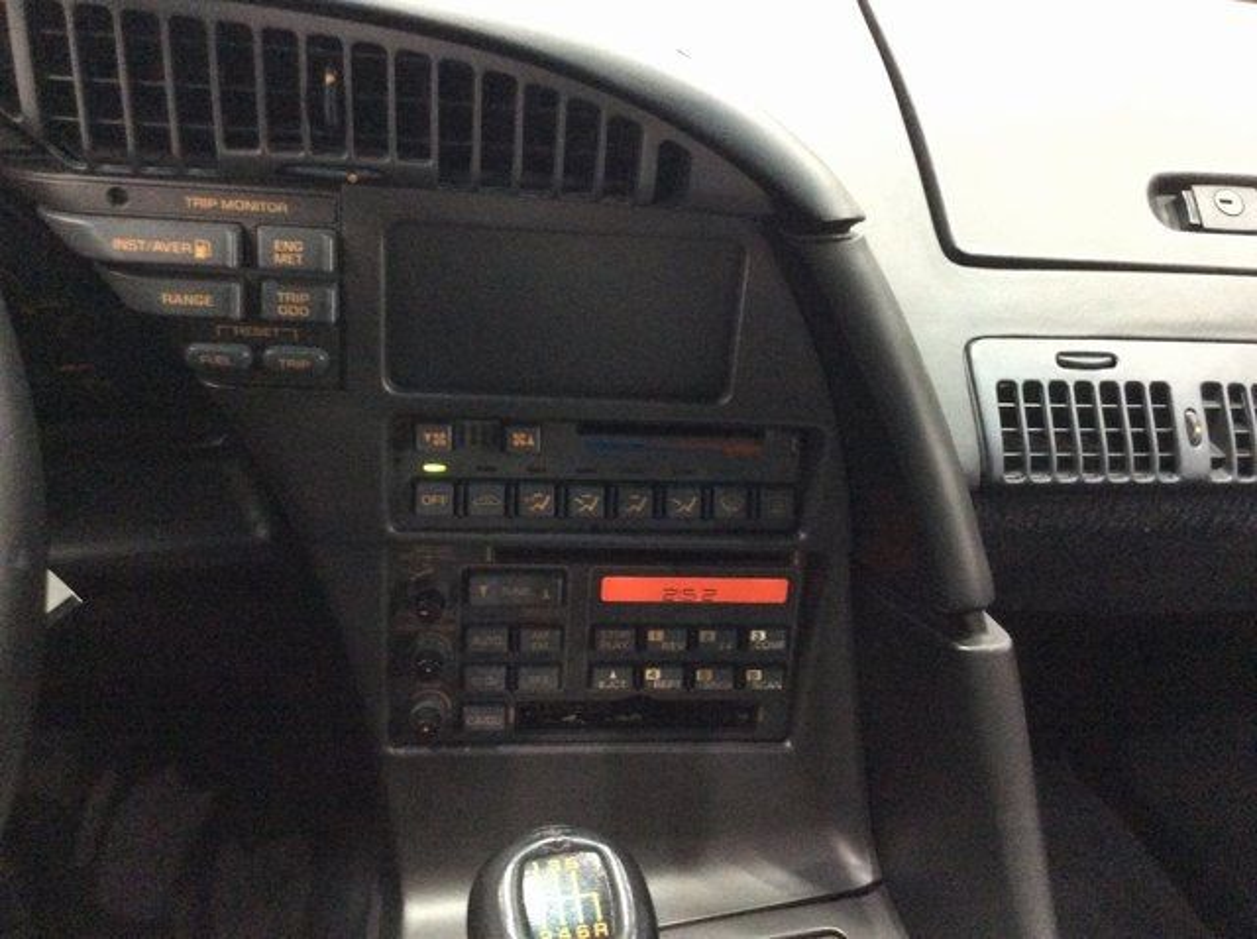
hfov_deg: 56.9
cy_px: 470
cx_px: 628
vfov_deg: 44.1
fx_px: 1160
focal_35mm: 32
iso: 400
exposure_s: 1/15
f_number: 2.4
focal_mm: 3.3
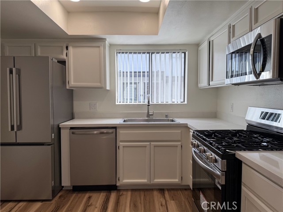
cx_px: 142
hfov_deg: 71.6
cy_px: 106
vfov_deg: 56.8
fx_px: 196
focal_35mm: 24
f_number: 1.78
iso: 100
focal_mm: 6.76
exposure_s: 1/722
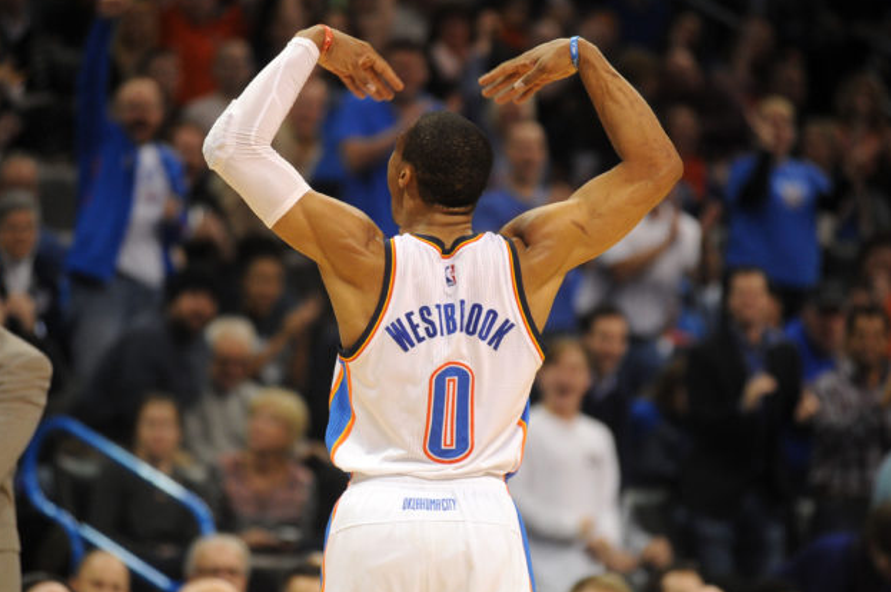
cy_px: 359
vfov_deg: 5.3
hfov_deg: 8.0
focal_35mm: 257
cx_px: 328
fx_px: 6354
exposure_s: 1/640
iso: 2000
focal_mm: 200
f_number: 2.8
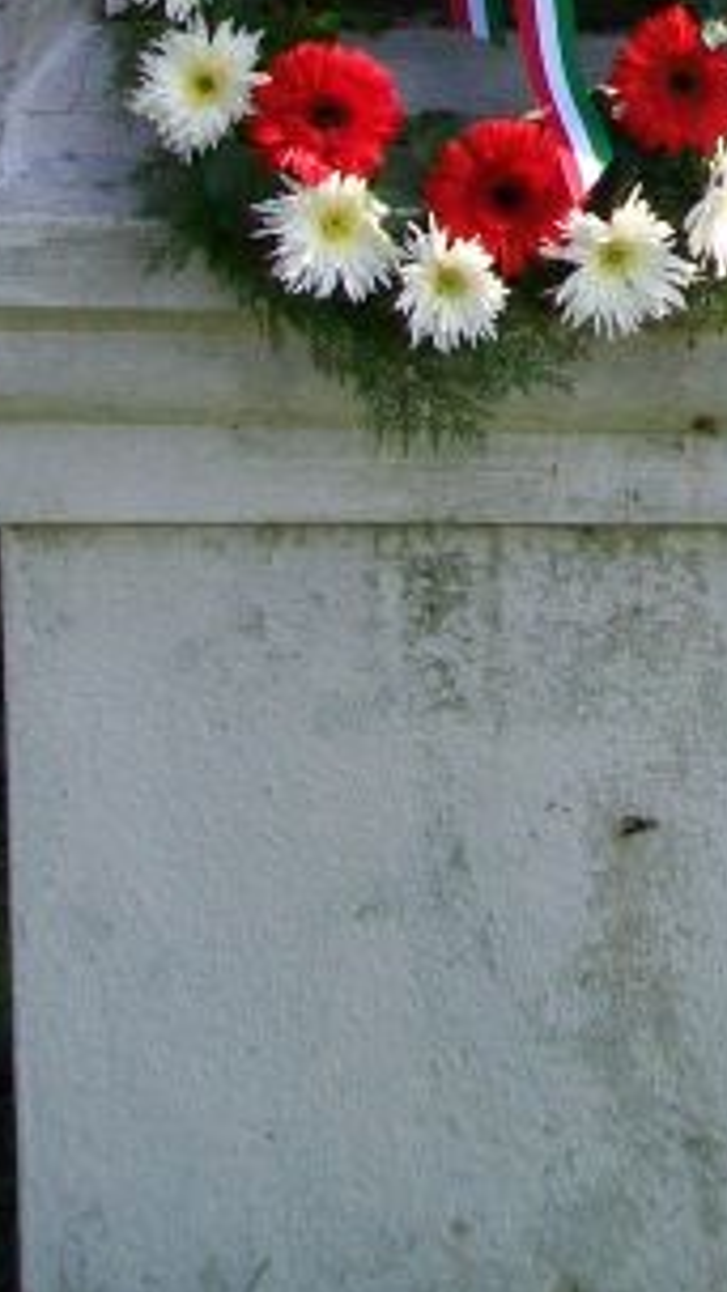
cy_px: -478
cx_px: 476
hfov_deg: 11.6
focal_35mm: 104
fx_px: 3564
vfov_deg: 18.8
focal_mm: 6.1
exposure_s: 1/640
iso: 64
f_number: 2.7
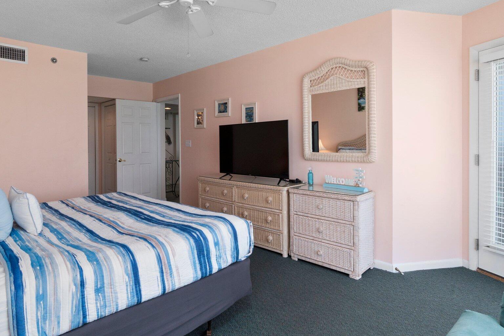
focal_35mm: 20
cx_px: 210
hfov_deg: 83.3
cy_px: 141
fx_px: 280
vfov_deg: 61.6
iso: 800
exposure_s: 1/125
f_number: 8
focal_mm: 10
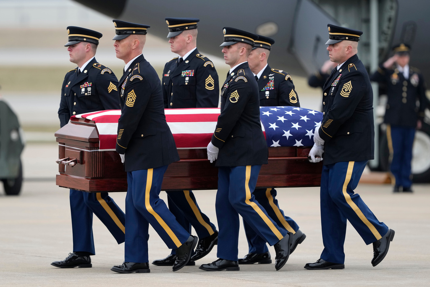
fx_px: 4778
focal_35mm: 400
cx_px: 215
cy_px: 144
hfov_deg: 5.2
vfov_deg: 3.4
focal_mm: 400
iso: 800
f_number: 4
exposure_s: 1/1600
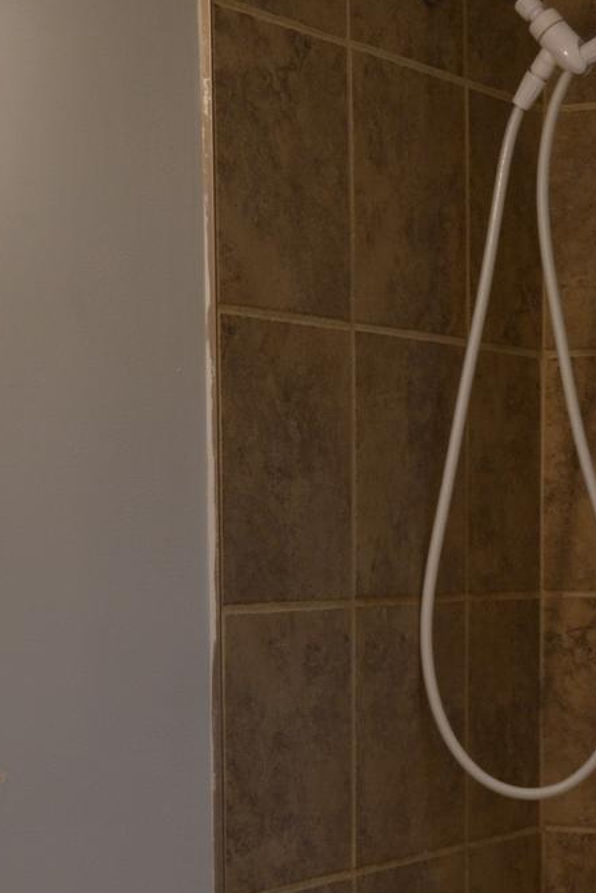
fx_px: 2730
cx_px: 387
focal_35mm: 110
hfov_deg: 12.4
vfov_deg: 18.1
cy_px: 889
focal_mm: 32
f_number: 4.8
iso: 450
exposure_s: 1/60
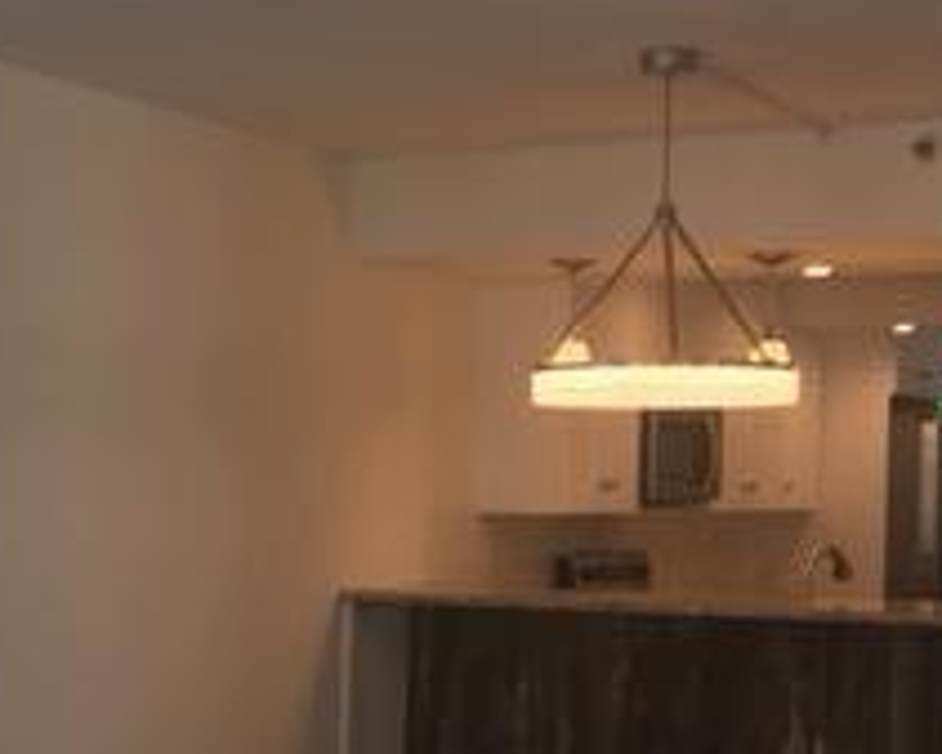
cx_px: 147
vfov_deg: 17.8
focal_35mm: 86
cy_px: 576
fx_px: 2399
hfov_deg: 21.8
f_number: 2.2
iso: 25
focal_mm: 4.15
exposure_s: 1/60
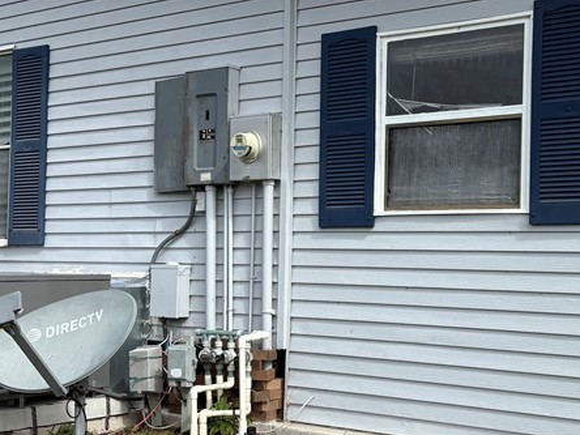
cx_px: 375
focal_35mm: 60
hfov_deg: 32.0
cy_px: 250
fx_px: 1005
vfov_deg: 24.4
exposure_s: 1/3831
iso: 50
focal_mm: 5.96
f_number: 1.6
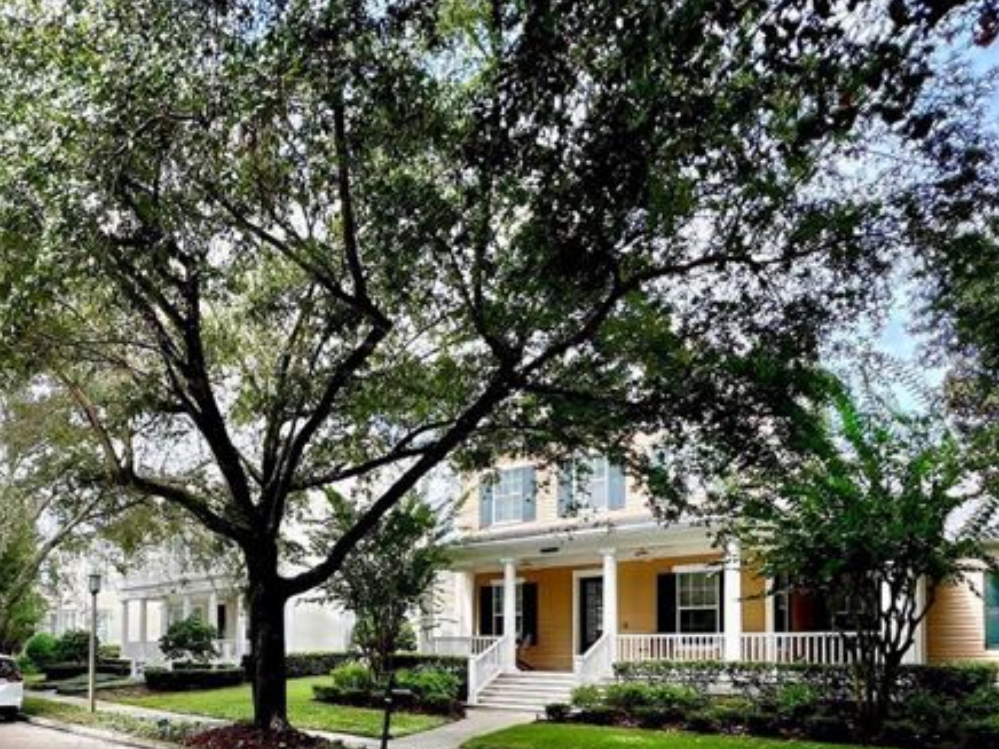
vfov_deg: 59.4
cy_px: 577
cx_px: 317
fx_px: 606
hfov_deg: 76.0
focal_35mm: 21
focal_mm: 1.6
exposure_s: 1/265
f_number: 1.8
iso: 32
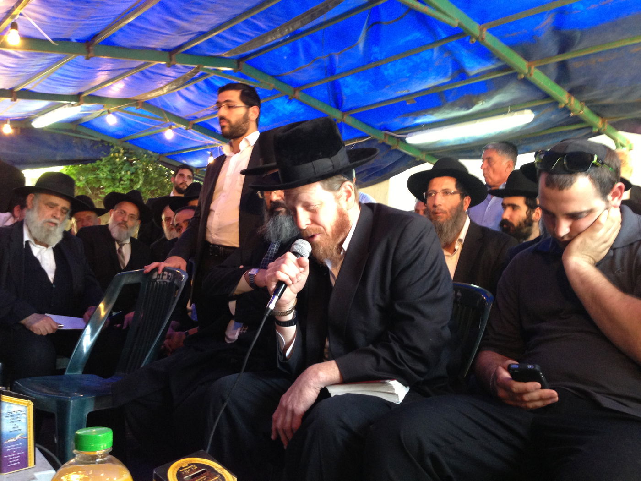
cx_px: 320
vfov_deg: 42.9
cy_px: 240
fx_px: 611
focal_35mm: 33
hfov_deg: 55.4
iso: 200
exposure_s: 1/20
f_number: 2.4
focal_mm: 4.13
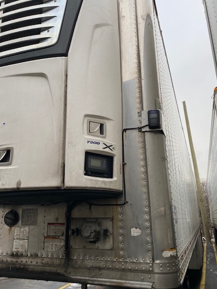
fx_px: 251
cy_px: 135
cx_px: 98
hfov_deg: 46.7
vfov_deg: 59.9
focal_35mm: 30
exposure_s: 1/156
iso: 32
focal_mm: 4.25
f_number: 1.8
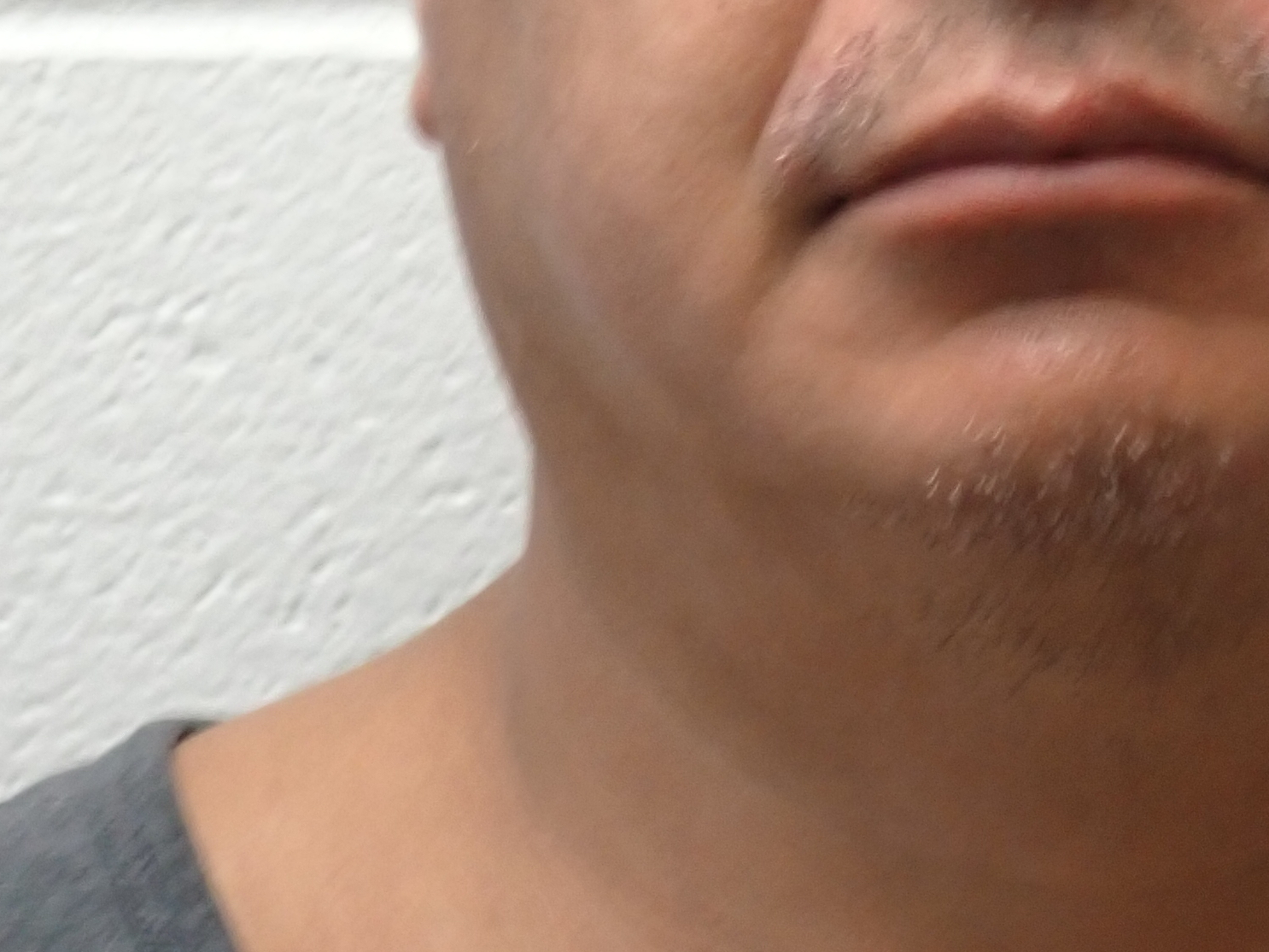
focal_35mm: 253
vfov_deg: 5.9
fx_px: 9276
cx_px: 1063
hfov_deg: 7.8
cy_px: -101
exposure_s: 1/15
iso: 400
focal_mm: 16.79
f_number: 4.7
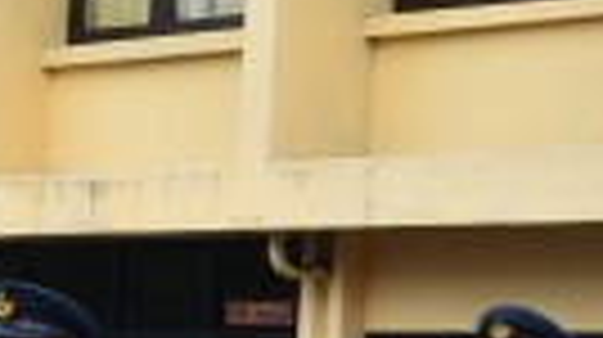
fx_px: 3471
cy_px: 390
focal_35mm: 217
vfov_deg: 5.5
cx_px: -626
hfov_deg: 9.3
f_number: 6.3
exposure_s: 1/80
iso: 250
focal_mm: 31
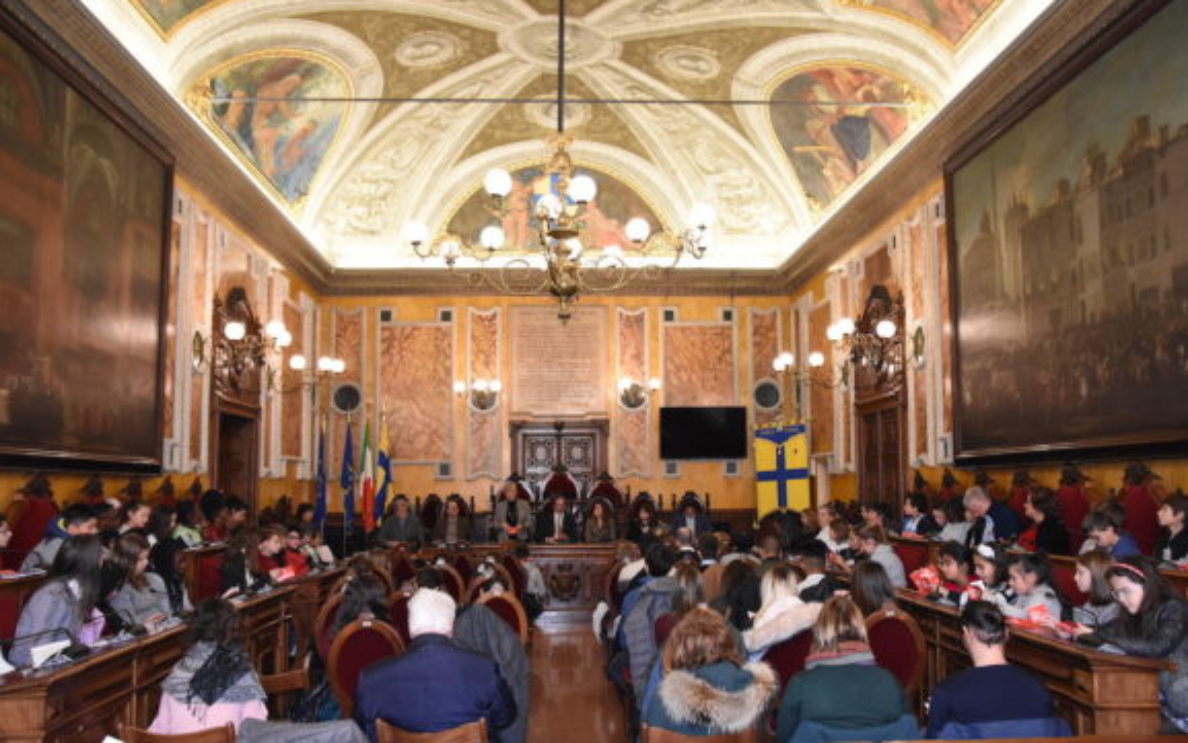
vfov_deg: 40.6
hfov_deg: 61.2
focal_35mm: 31
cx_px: 600
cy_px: 396
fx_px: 1004
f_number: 4
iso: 2200
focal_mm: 20
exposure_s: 1/250
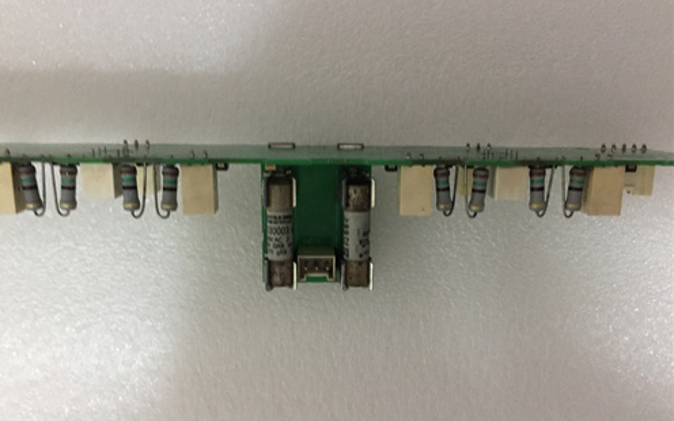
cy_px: 233
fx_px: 569
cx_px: 336
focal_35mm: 31
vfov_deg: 40.5
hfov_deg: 61.2
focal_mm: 4.15
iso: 200
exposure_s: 1/33
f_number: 2.2
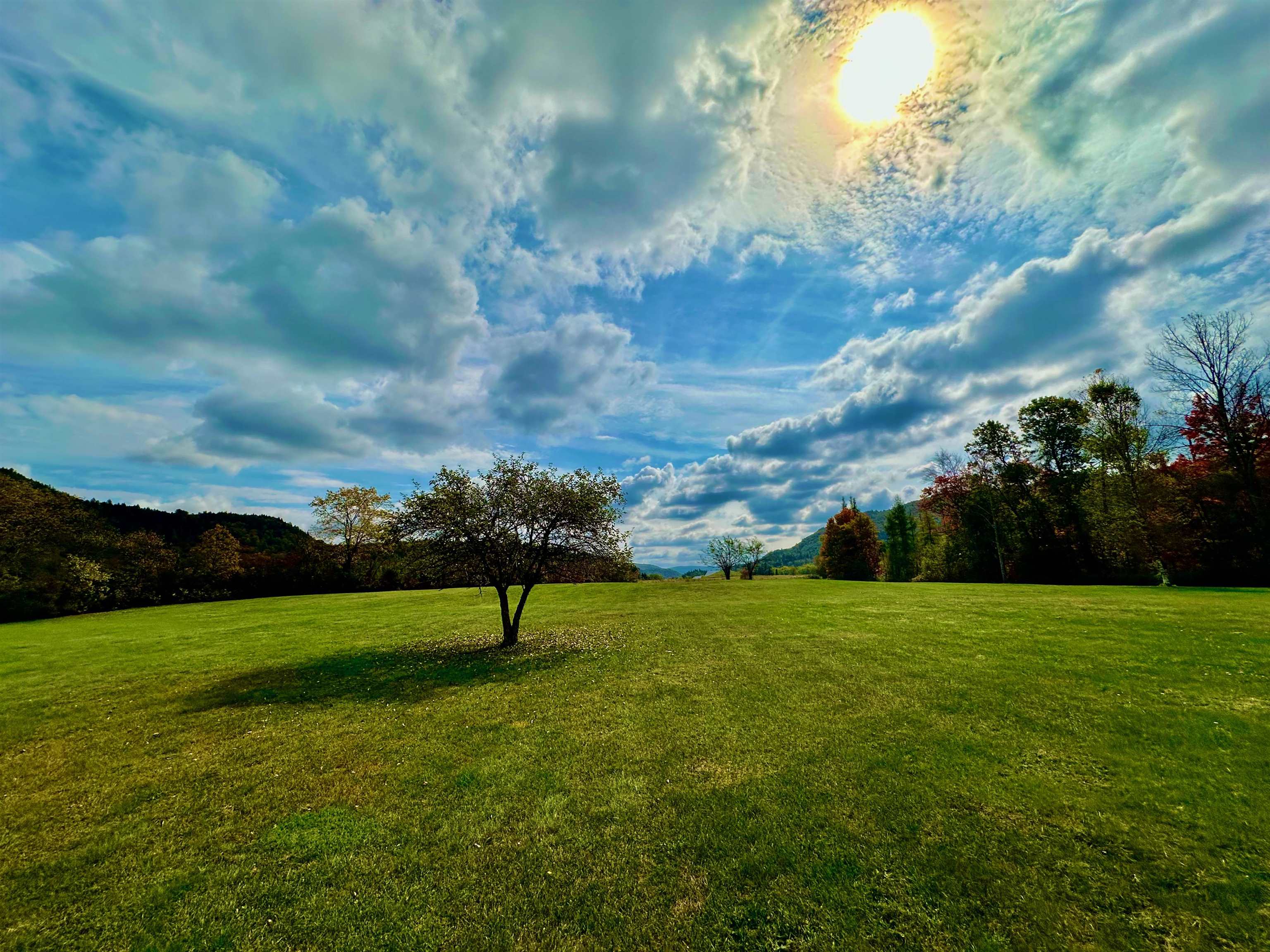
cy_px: 476
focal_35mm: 14
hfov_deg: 102.1
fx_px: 514
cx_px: 635
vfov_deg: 85.7
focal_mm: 2.22
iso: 40
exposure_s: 1/7813
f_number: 2.2
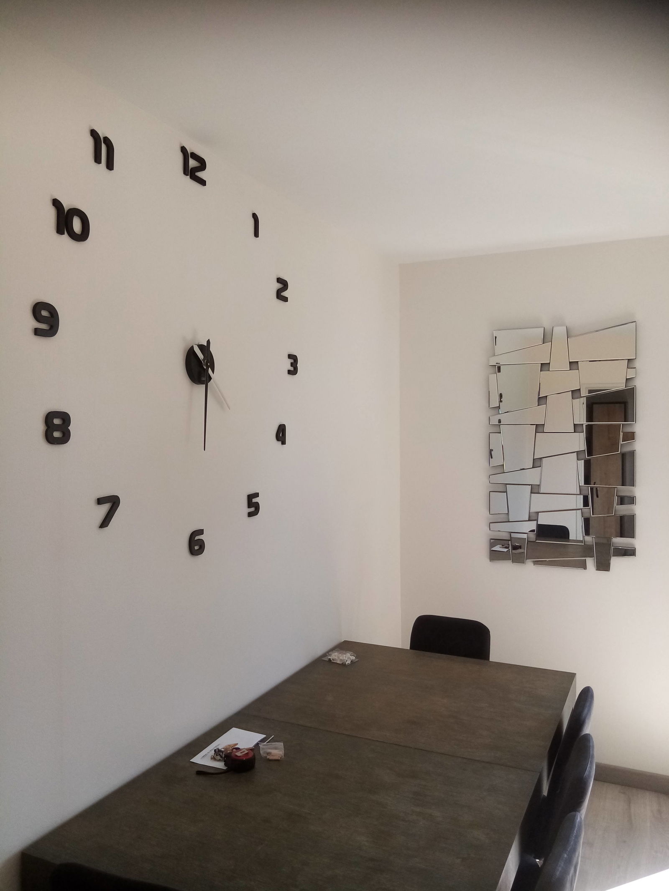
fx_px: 670
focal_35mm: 26
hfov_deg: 53.1
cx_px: 334
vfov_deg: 67.3
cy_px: 446
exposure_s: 1/128
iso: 106
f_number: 1.8
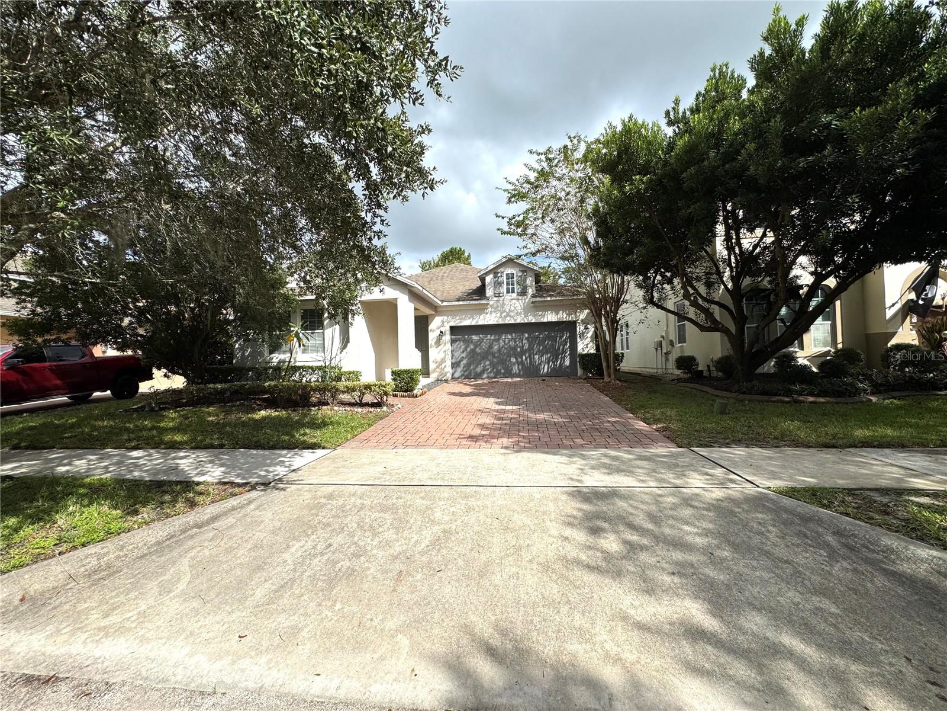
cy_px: 356
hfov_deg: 102.1
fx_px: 383
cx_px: 474
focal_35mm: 14
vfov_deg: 85.7
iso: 50
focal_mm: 2.22
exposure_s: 1/2985
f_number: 2.2
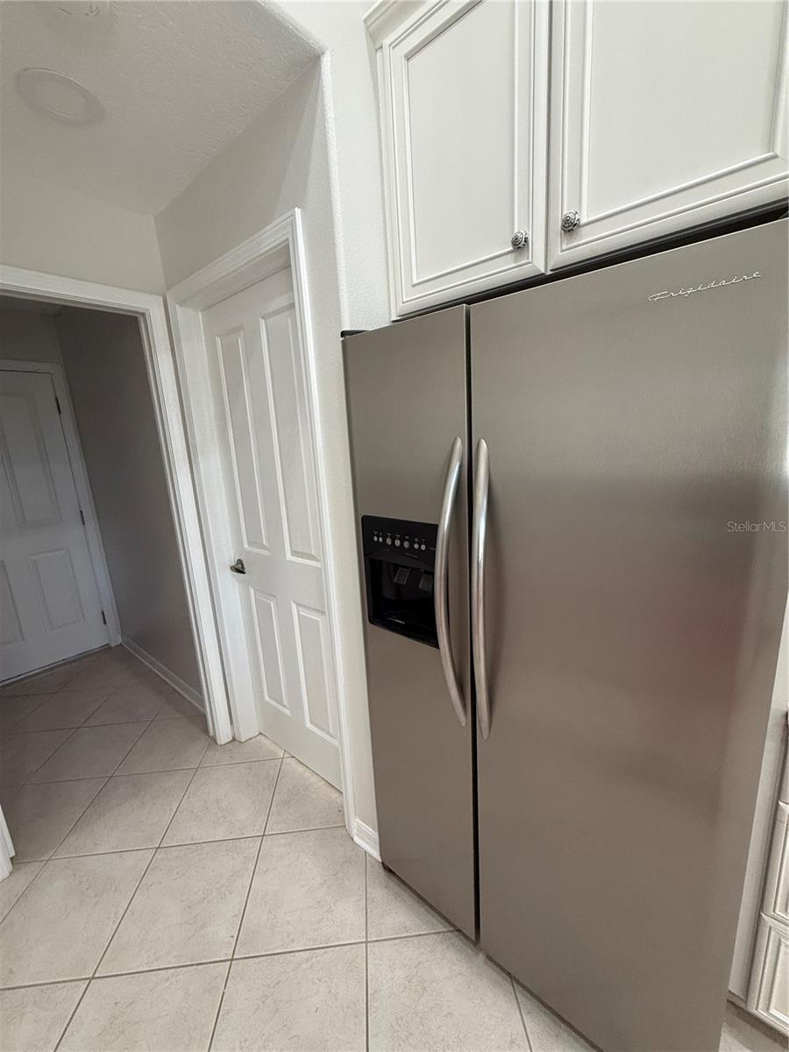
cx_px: 394
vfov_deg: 102.1
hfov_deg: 85.7
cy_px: 526
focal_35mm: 14
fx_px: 425
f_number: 2.2
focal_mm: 2.22
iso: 320
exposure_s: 1/120
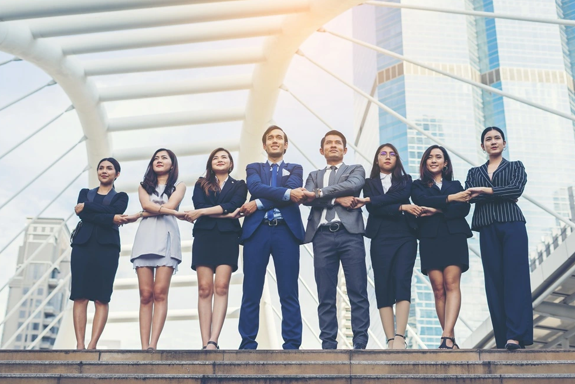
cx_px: 290
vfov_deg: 26.5
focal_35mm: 51
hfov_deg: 38.9
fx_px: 815
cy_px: 189
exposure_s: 1/400
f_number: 3.2
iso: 100
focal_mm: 50
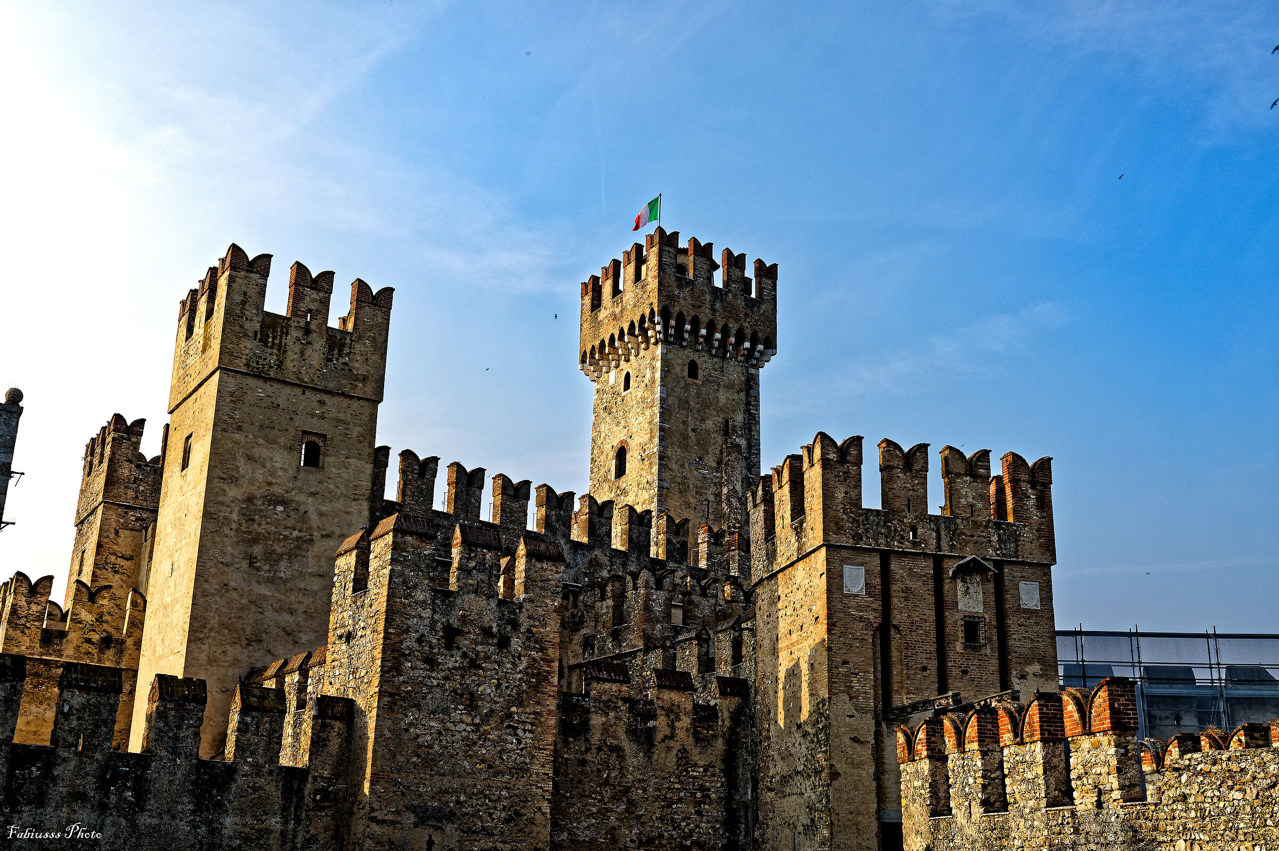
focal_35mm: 36
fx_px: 1278
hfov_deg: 53.2
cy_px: 426
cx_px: 640
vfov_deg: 36.8
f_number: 16
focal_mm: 36
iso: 100
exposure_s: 1/80
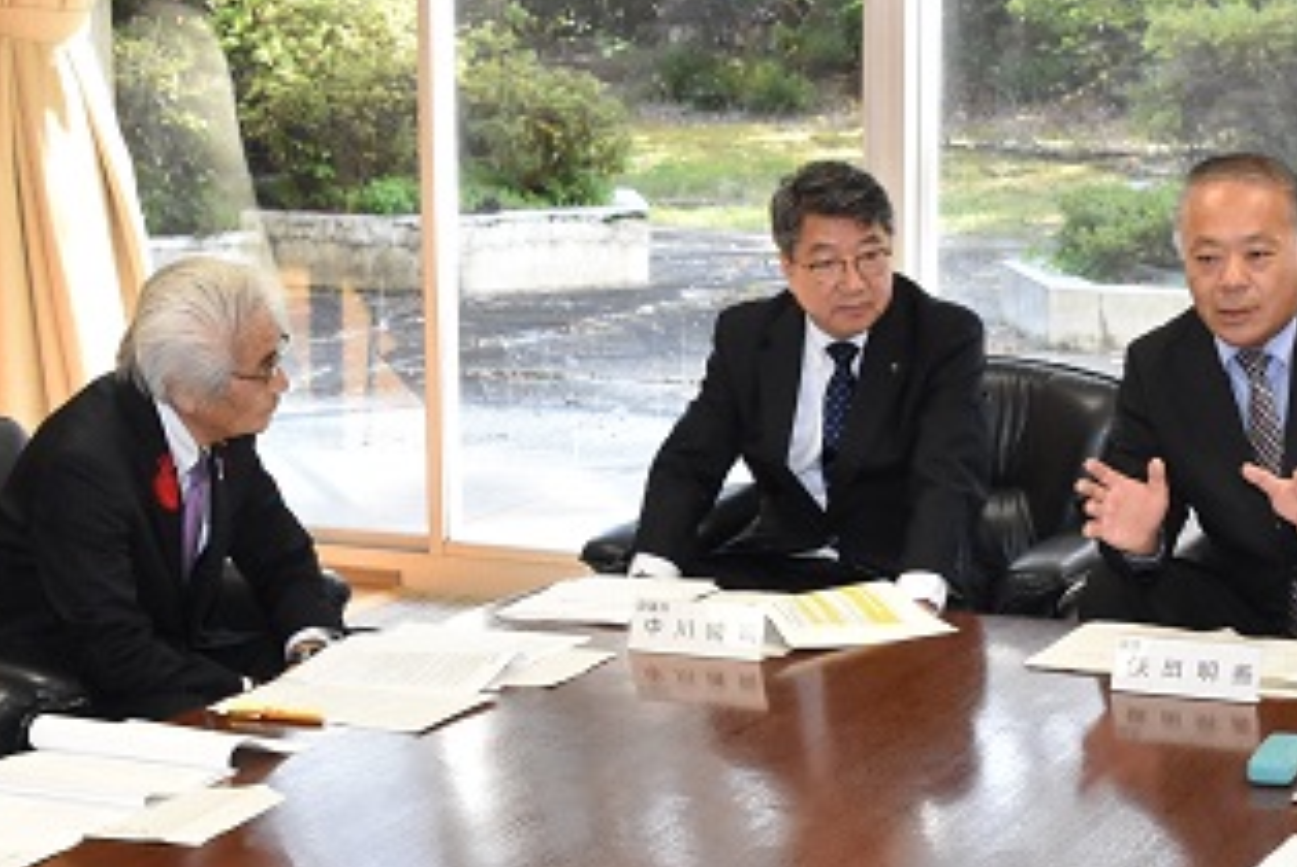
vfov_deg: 14.7
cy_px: 661
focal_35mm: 93
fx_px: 3354
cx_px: 822
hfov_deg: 21.8
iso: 1600
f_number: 8
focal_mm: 26
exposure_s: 1/125
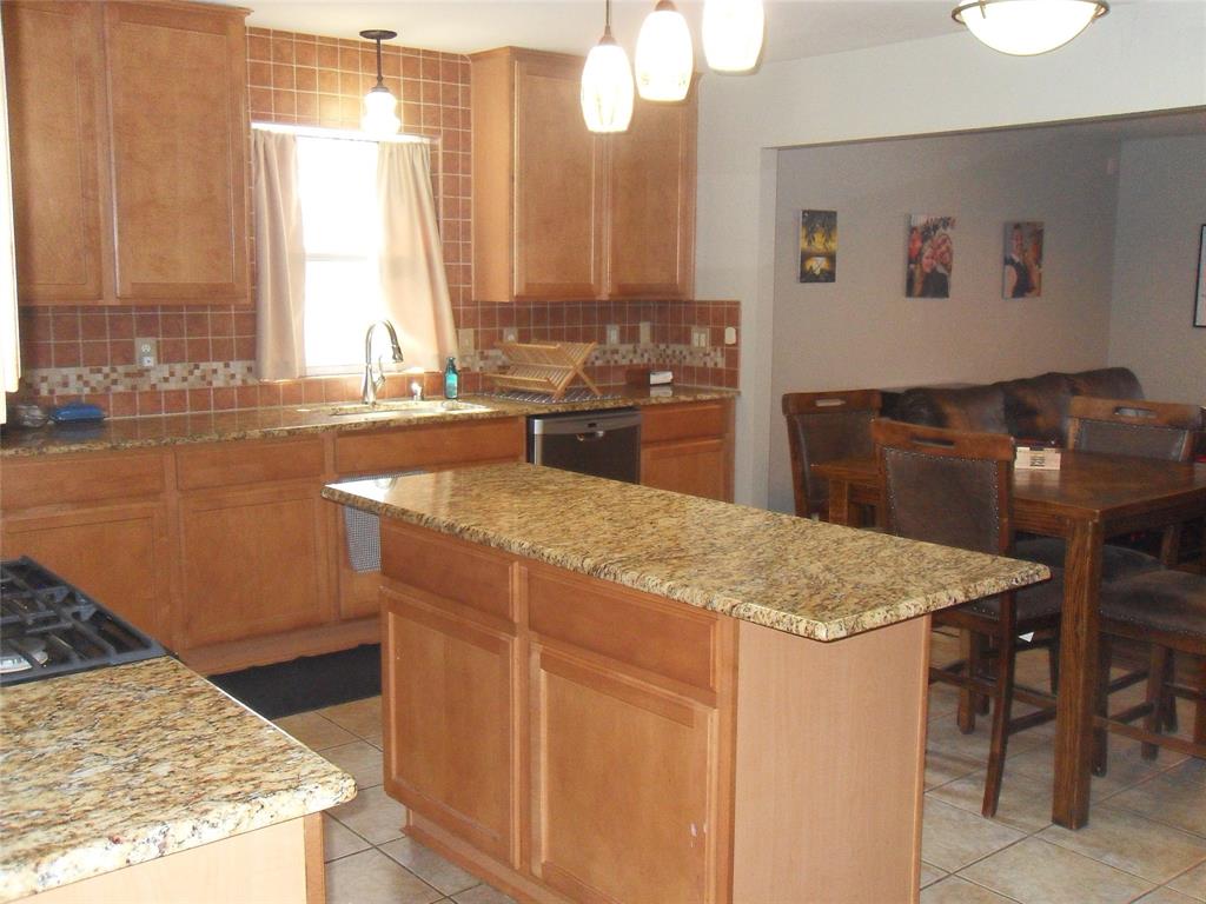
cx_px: 603
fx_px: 1219
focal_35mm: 35
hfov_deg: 52.6
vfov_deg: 40.7
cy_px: 452
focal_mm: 6.3
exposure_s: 1/45
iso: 480
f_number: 3.5
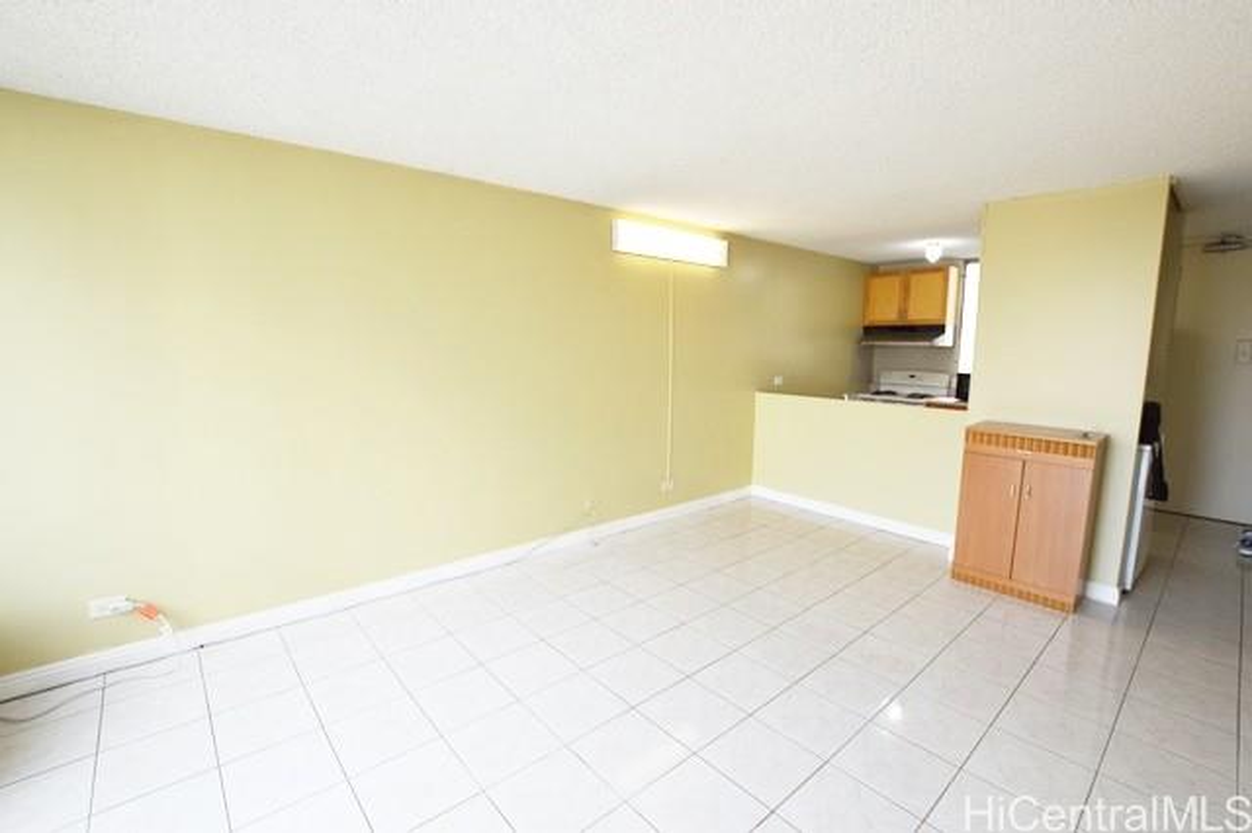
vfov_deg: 77.3
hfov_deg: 100.4
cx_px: 626
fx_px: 521
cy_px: 416
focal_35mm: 15
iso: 400
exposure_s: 1/125
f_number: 5.6
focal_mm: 10
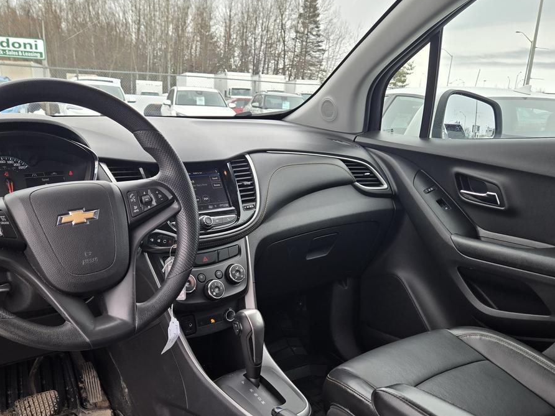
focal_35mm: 33
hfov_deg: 55.3
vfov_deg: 42.5
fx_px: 529
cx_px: 257
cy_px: 270
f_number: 1.8
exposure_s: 1/253
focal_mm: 5.4
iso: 25
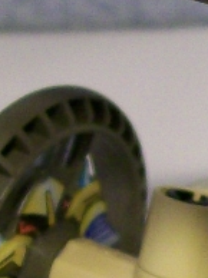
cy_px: 188
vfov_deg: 9.3
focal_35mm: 214
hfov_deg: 6.8
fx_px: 1718
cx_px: 370
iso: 129
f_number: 2.7
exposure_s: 1/32
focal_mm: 6
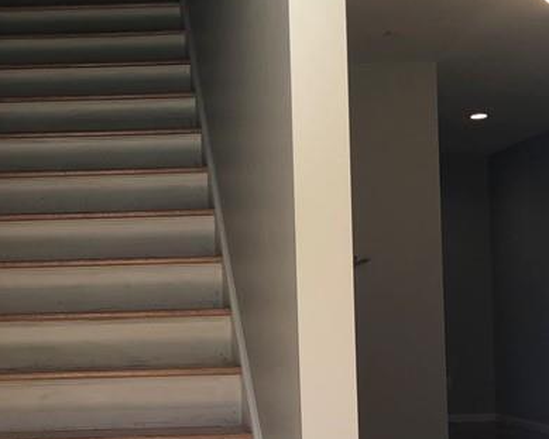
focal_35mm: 72
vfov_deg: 21.1
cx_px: 123
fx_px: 1170
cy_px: 322
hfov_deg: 26.0
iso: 20
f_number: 1.8
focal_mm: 3.99
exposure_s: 1/134
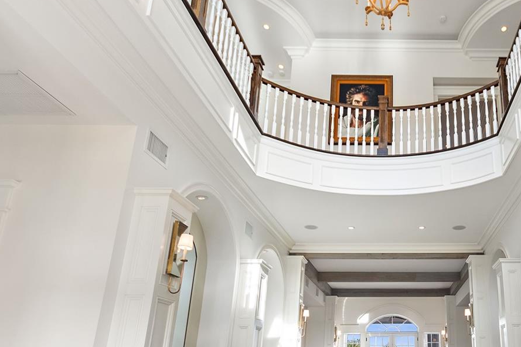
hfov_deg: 62.4
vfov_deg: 46.6
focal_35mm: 27
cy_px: 248
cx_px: 407
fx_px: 391
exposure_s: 1/50
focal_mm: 10
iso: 400
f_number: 4.5
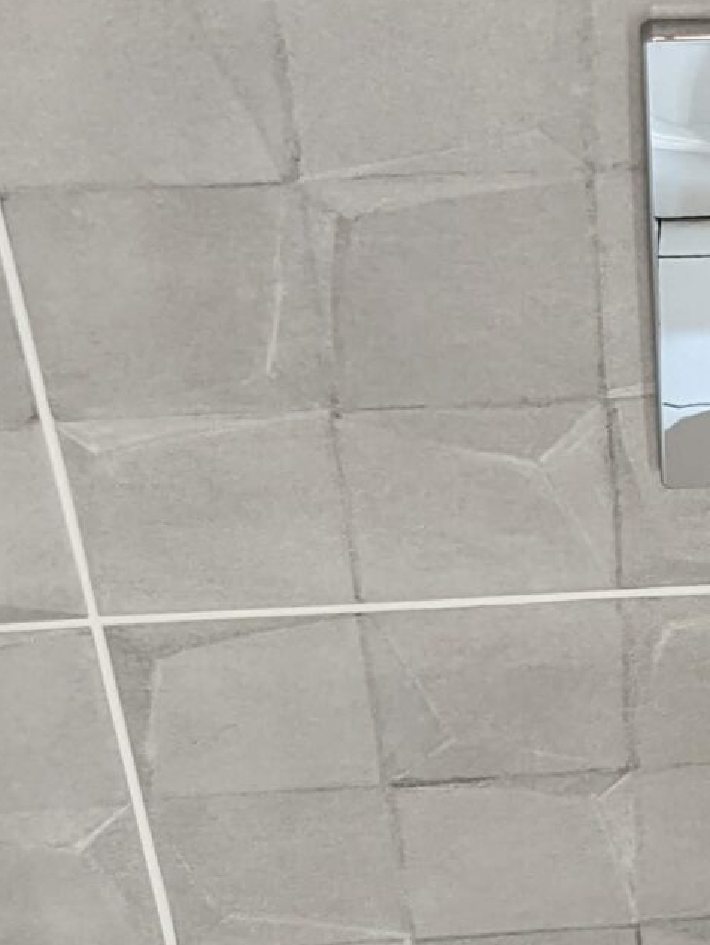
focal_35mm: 109
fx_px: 2979
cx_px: 901
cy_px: 814
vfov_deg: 17.8
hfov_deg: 13.2
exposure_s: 1/49.9
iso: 164
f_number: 1.73
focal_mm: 4.38
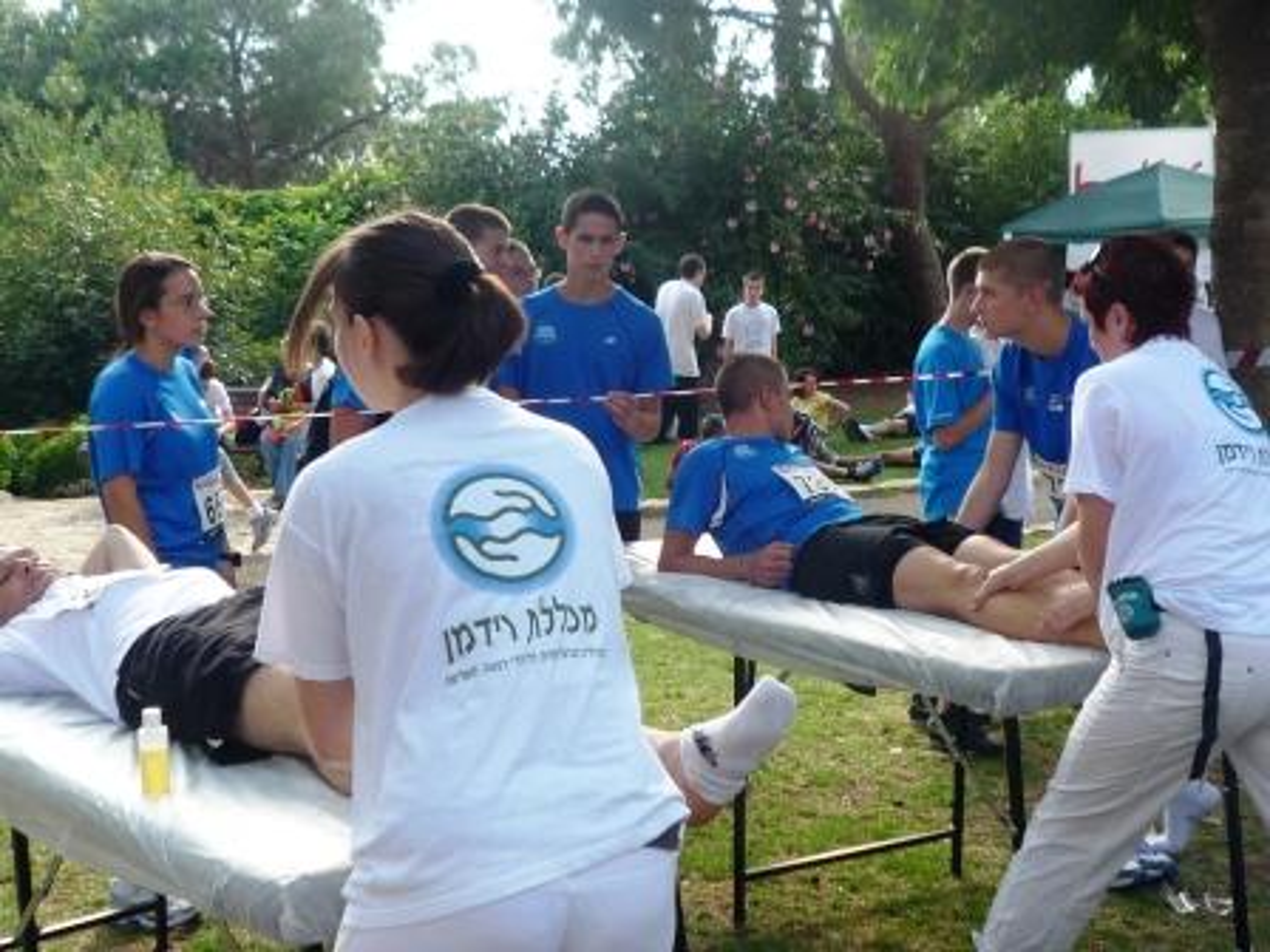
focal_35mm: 46
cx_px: 635
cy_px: 476
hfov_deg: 41.2
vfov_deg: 31.5
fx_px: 1688
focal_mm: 4.5
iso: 100
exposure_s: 1/200
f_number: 2.8
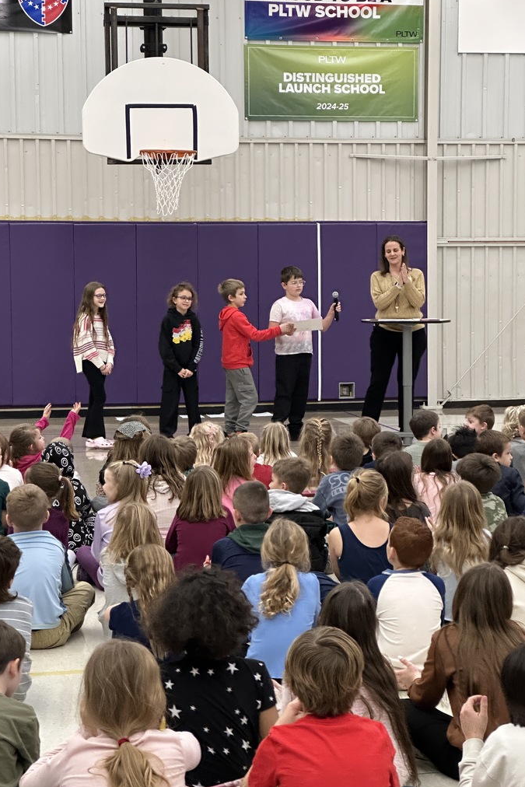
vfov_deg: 25.1
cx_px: 275
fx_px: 1771
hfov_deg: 16.9
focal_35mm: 81
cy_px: 394
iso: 320
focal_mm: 9
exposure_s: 1/60
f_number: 2.8
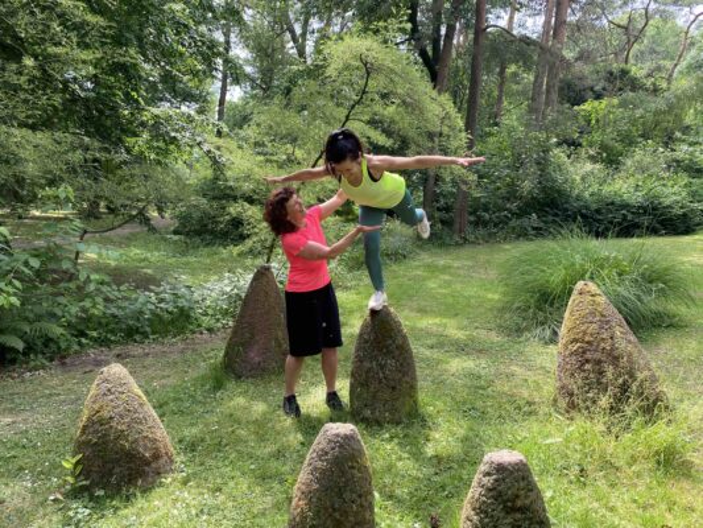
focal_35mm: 26
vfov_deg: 53.1
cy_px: 264
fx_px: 528
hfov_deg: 67.3
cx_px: 352
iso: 32
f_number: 1.8
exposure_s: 1/285
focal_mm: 4.25
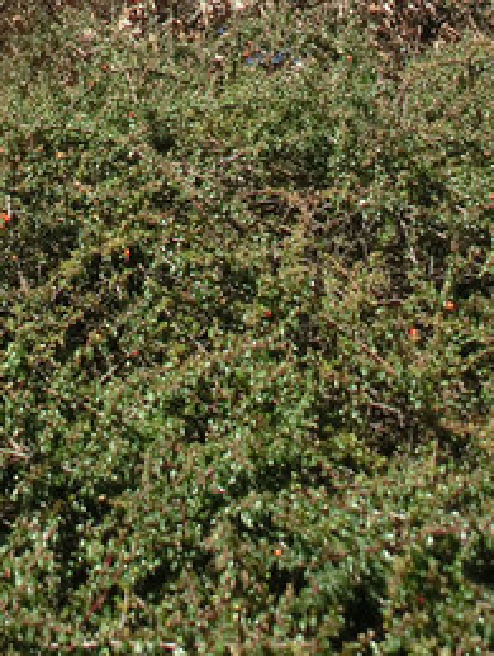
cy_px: -334
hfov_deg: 19.4
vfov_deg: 21.8
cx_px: 8
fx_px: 1405
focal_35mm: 74
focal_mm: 4.24
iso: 80
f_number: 3
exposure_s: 1/800
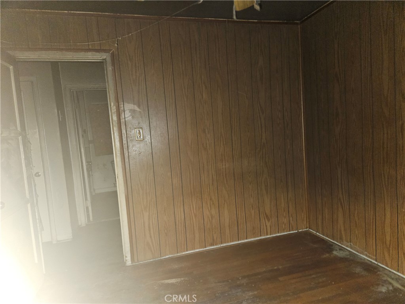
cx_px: 202
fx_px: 269
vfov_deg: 58.9
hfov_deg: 73.9
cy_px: 152
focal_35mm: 23
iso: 250
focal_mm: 5.4
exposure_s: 1/9.99
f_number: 1.8
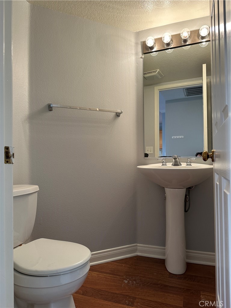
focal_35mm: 24
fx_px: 214
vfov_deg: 71.6
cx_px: 116
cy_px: 154
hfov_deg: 56.8
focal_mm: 6.86
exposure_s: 1/60
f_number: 1.78
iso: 125
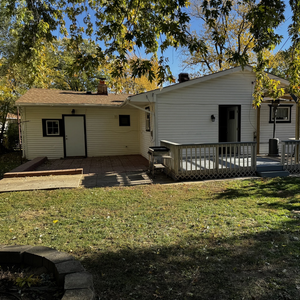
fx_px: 284
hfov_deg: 54.9
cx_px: 189
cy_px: 152
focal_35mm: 29
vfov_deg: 55.6
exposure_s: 1/1311
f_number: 1.78
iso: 80
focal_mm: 6.76
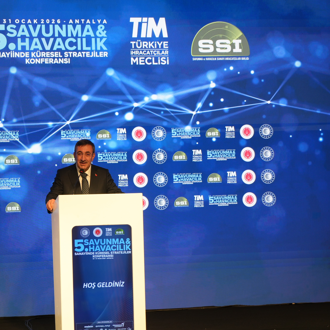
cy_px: 164
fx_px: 971
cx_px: 82
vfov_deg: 19.3
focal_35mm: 90
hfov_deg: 19.2
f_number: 4
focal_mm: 70
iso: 640
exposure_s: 1/160
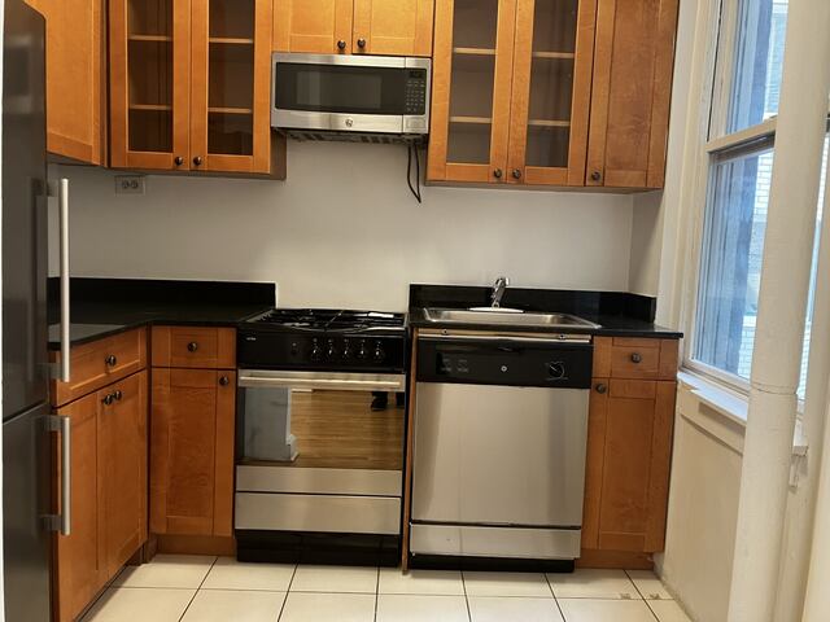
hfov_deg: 63.4
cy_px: 311
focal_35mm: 28
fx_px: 671
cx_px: 415
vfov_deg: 49.7
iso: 100
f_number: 1.8
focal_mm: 3.99
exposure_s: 1/60
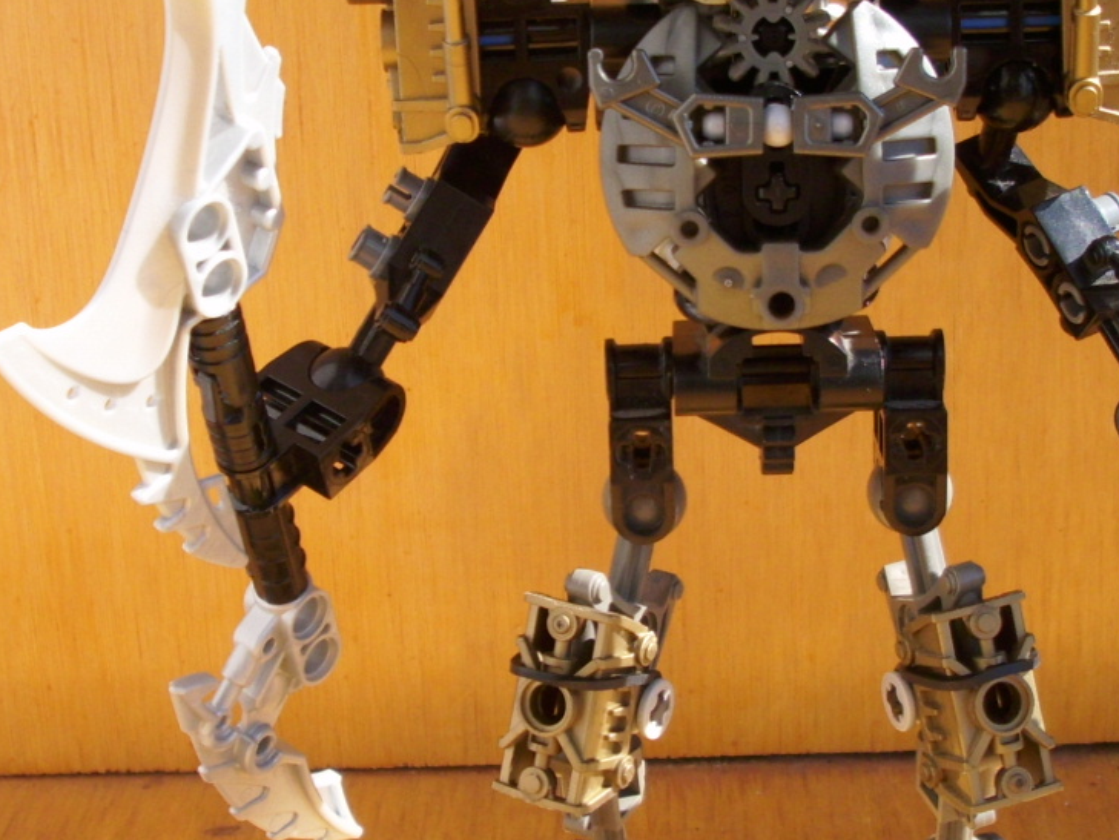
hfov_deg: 28.5
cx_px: 648
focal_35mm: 68
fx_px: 2199
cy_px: 324
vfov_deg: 21.6
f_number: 2.8
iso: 50
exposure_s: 1/420
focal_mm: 6.2
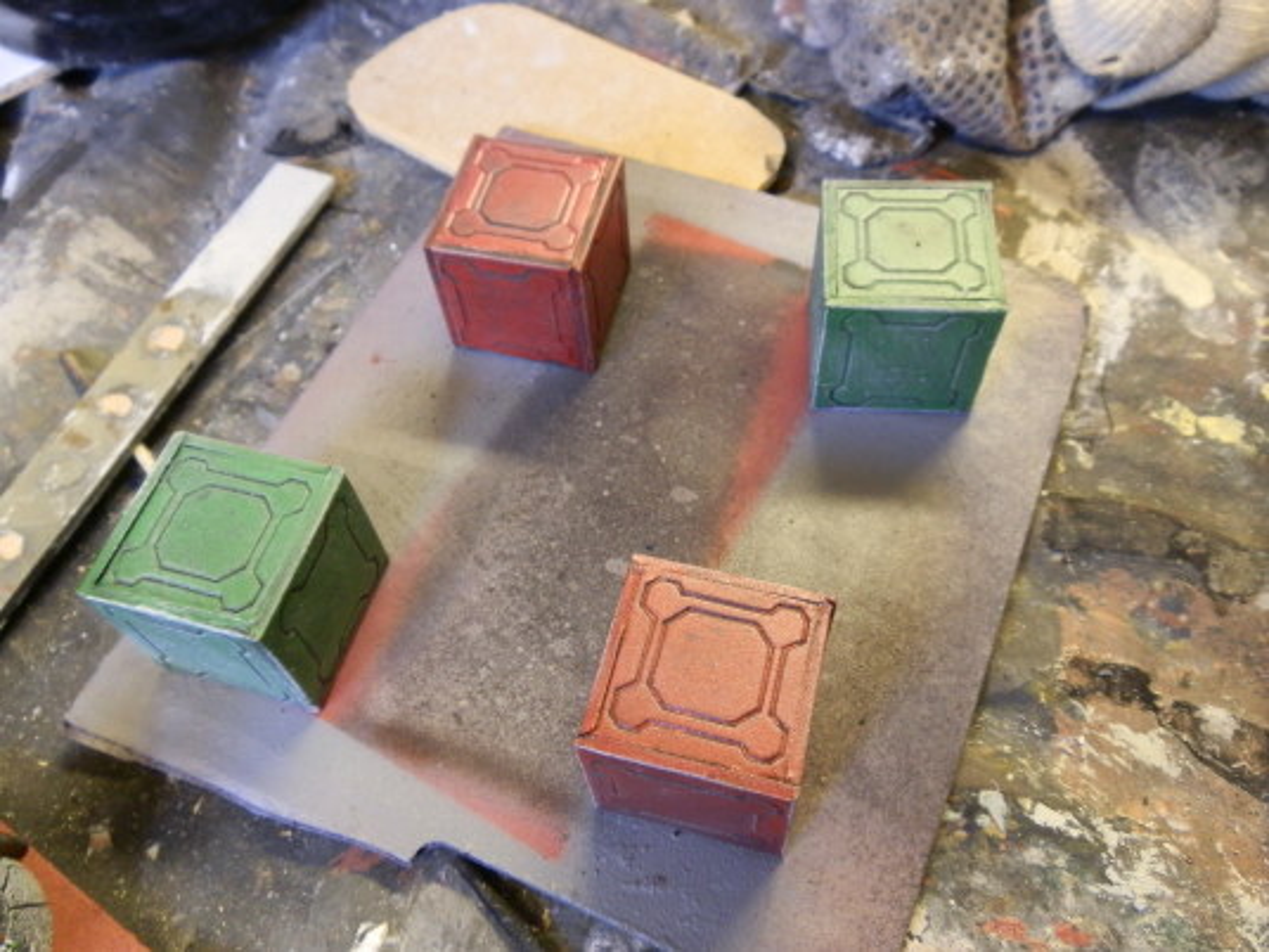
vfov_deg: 49.7
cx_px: 634
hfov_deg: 63.4
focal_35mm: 28
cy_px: 476
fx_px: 1026
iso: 200
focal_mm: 5
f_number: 3.1
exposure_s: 1/8
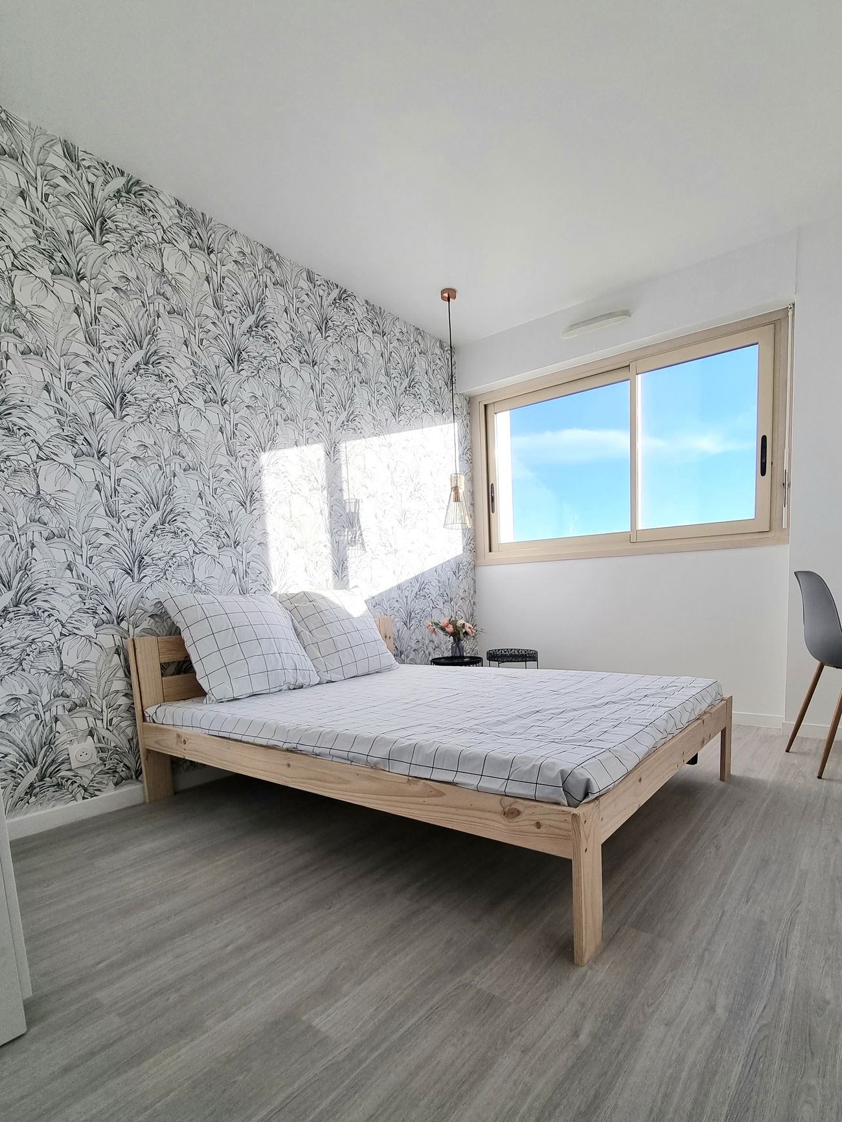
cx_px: 485
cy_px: 665
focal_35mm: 16
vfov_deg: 93.4
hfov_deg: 77.6
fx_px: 519
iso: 50
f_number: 2.2
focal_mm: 2.2
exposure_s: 1/588
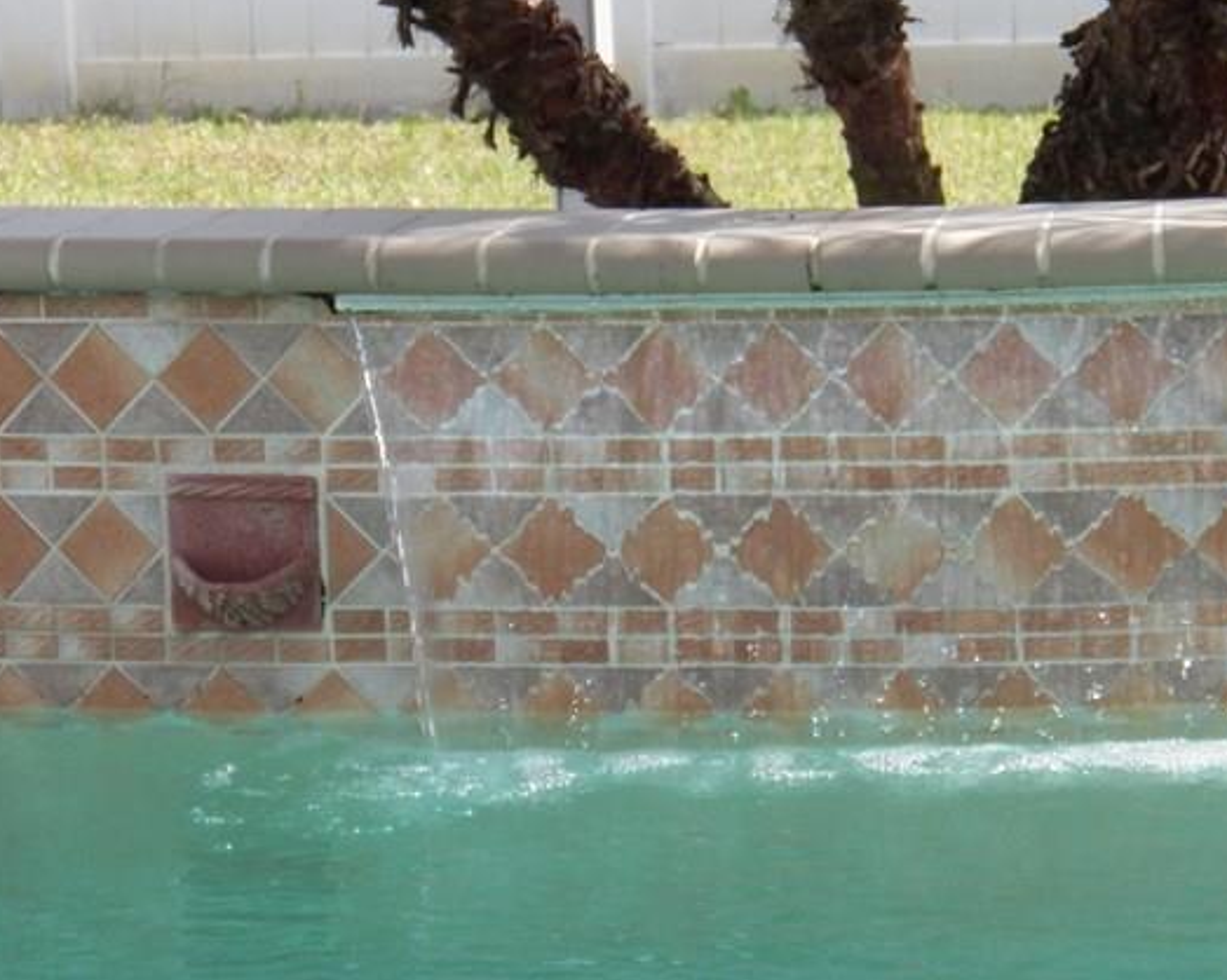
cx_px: 884
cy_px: 361
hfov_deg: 8.9
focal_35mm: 216
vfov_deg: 7.2
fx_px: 7841
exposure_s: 1/320
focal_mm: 20.2
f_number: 4
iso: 125
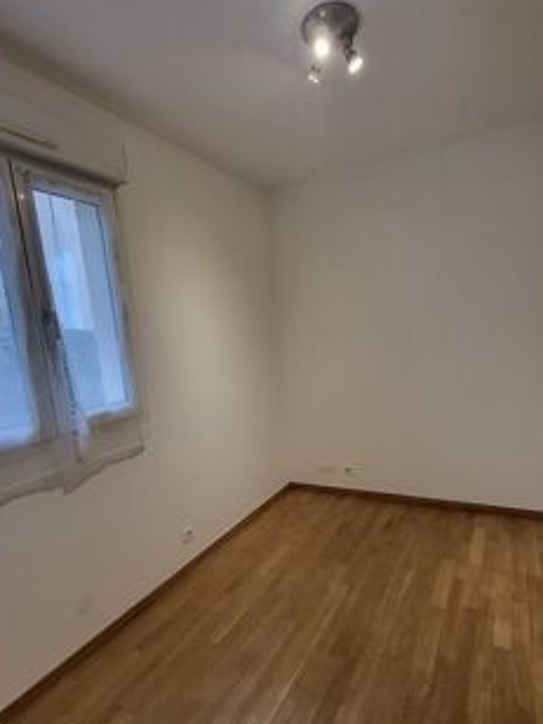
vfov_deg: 87.5
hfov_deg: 71.3
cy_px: 396
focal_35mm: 18
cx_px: 308
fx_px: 376
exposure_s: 1/50
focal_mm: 1.74
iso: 200
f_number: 2.2
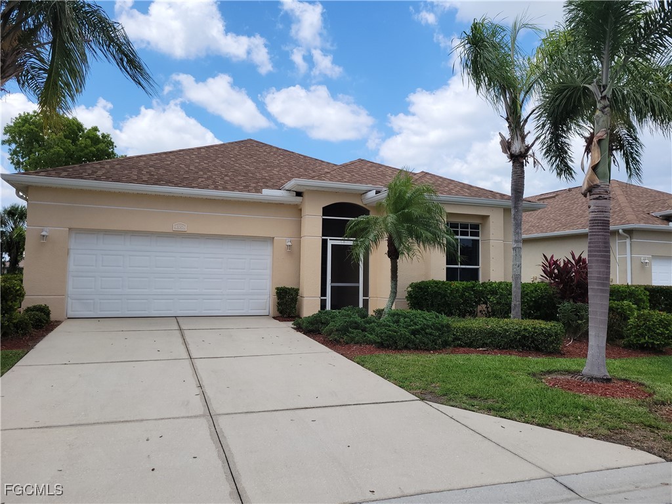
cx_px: 336
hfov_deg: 67.3
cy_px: 252
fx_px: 505
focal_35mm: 26
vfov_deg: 53.1
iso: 40
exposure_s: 1/2302
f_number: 1.8
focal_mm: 5.4
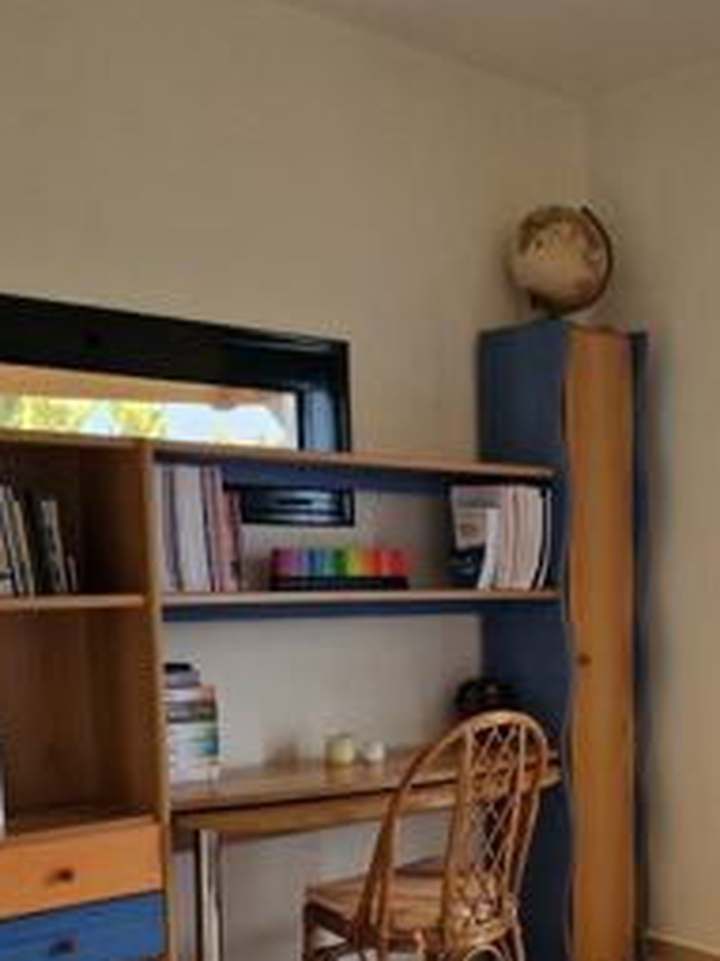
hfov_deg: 29.0
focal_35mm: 48
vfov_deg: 38.7
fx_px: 1332
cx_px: 650
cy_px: 720
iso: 64
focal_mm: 6.4
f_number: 1.8
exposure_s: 1/180
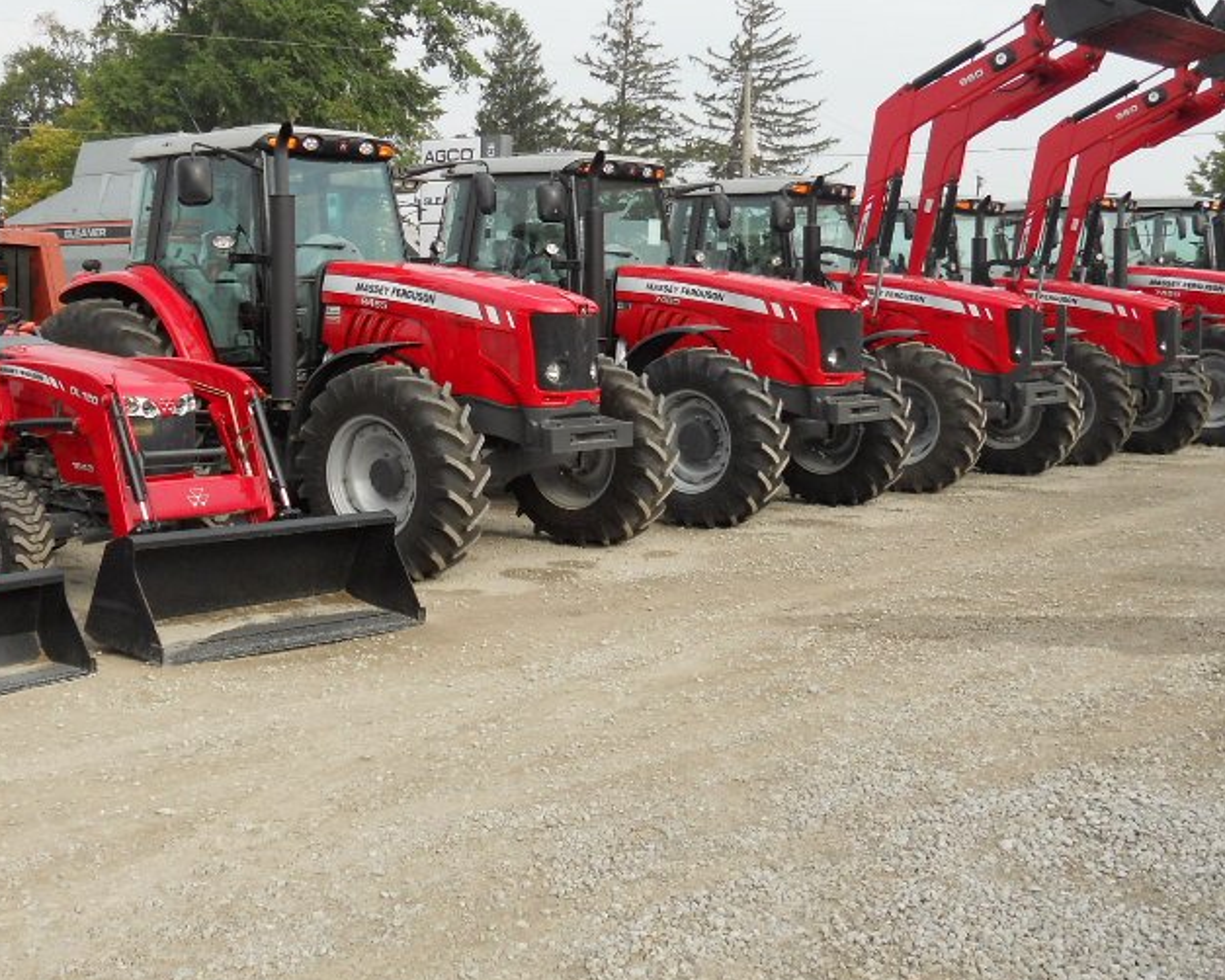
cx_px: 539
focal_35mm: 51
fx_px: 1850
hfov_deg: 36.6
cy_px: 412
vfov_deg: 29.7
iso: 80
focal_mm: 5.8
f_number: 3.5
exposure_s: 1/400
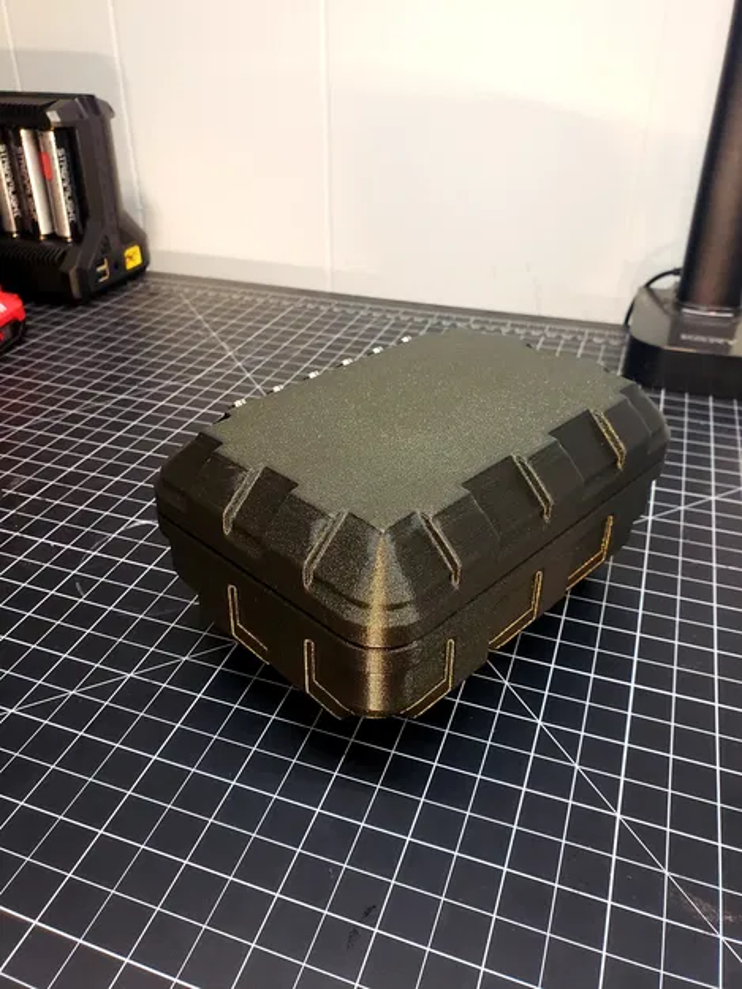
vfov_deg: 67.3
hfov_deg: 53.1
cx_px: 371
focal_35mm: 26
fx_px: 743
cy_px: 494
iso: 320
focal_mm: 4.3
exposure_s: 1/60
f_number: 2.4
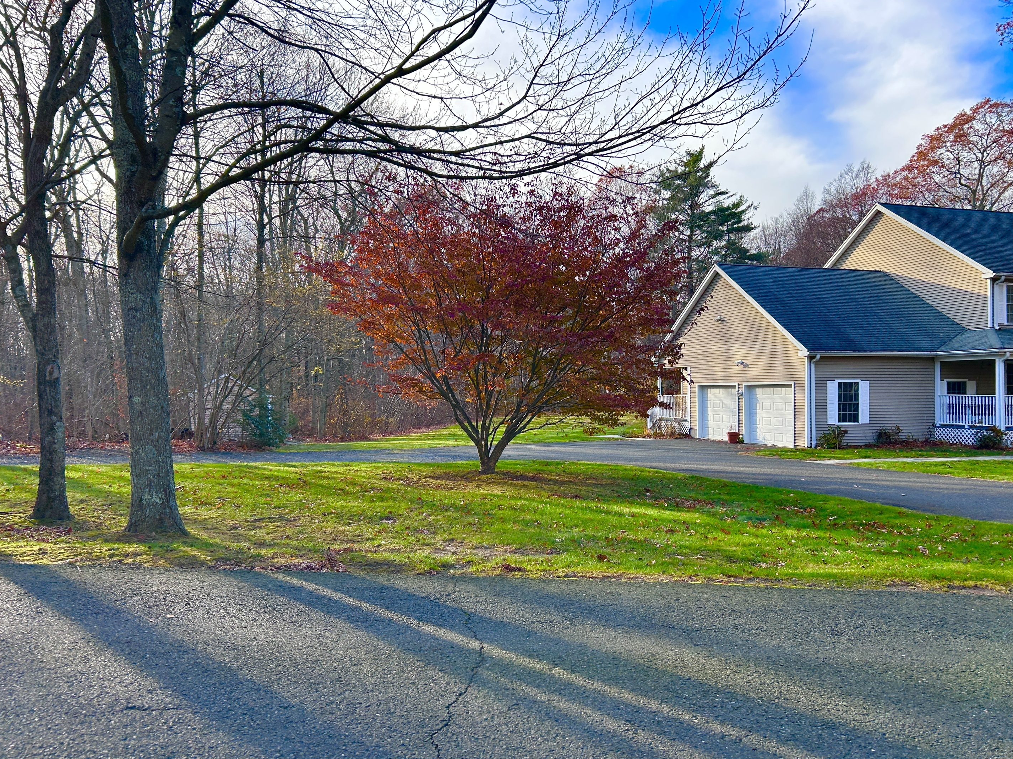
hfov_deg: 63.5
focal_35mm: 28
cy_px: 394
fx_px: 819
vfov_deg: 49.7
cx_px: 506
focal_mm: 5.7
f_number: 1.5
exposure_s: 1/902
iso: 50
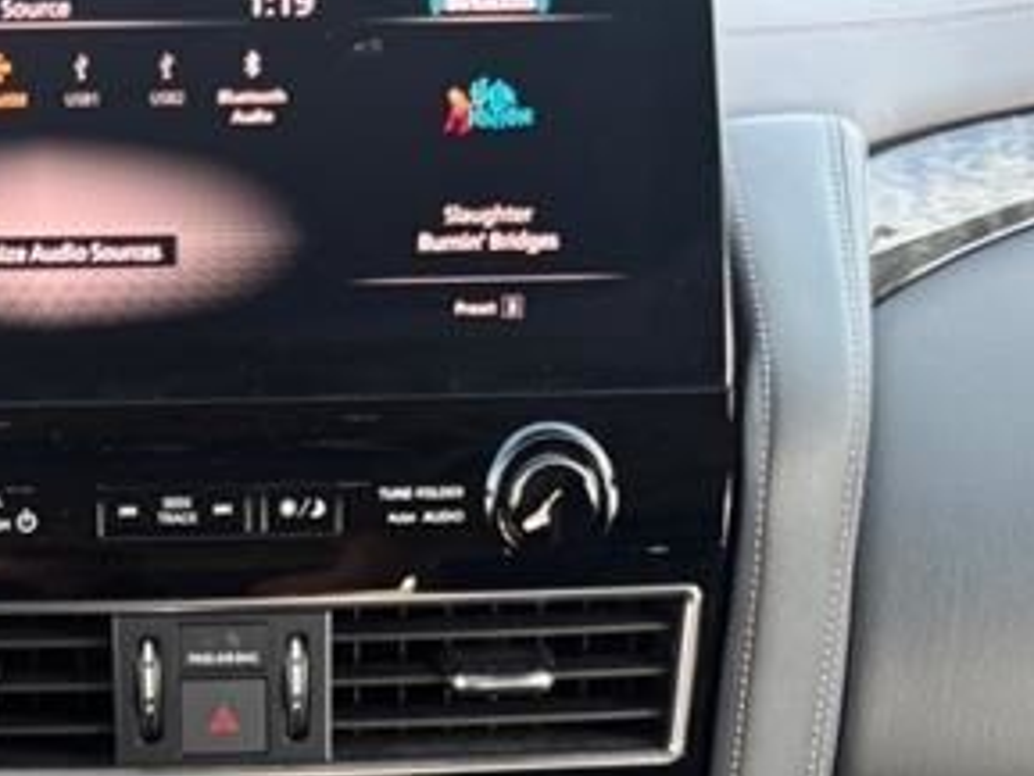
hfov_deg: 22.8
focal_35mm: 85
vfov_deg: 15.4
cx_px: 240
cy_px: 1309
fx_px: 2540
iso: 125
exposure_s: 1/121
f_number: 1.78
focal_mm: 6.76
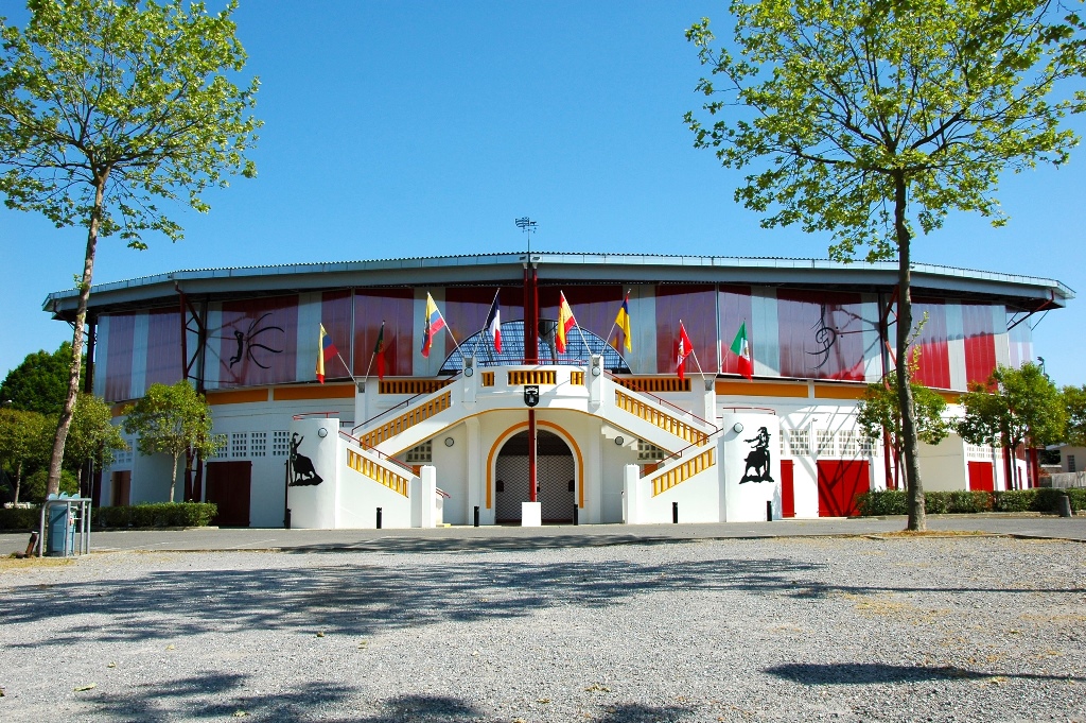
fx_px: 949
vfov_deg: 41.6
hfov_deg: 59.5
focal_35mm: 32
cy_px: 362
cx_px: 543
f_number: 11
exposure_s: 1/320
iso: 200
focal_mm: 21
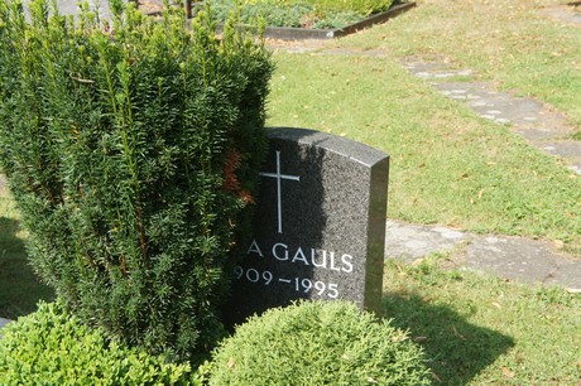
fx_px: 968
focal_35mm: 60
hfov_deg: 33.4
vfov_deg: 22.6
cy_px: 193
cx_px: 290
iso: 200
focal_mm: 40
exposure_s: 1/200
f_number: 7.1
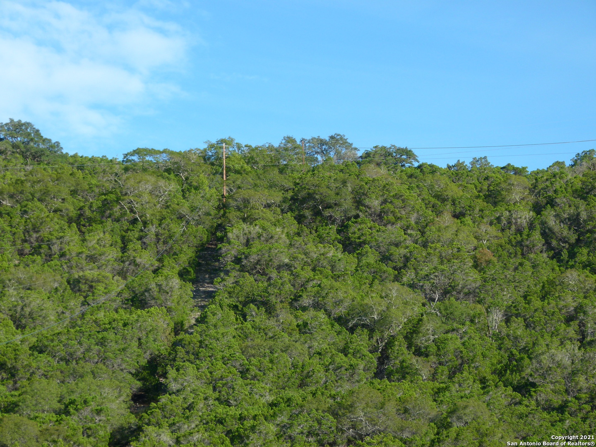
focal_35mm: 146
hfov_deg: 13.5
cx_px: 298
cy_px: 224
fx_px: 2514
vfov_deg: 10.2
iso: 100
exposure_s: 1/500
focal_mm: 26.2
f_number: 3.7
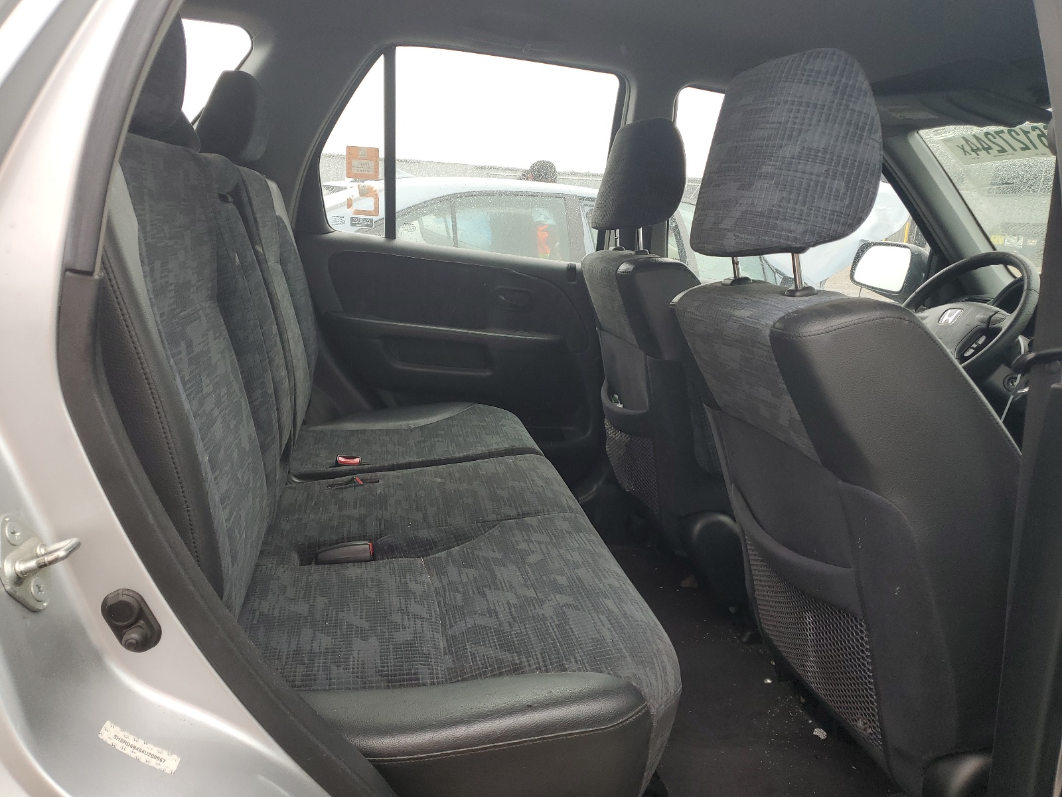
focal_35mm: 26
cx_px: 531
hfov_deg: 67.3
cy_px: 398
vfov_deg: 53.1
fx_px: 798
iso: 50
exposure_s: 1/233
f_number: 1.5
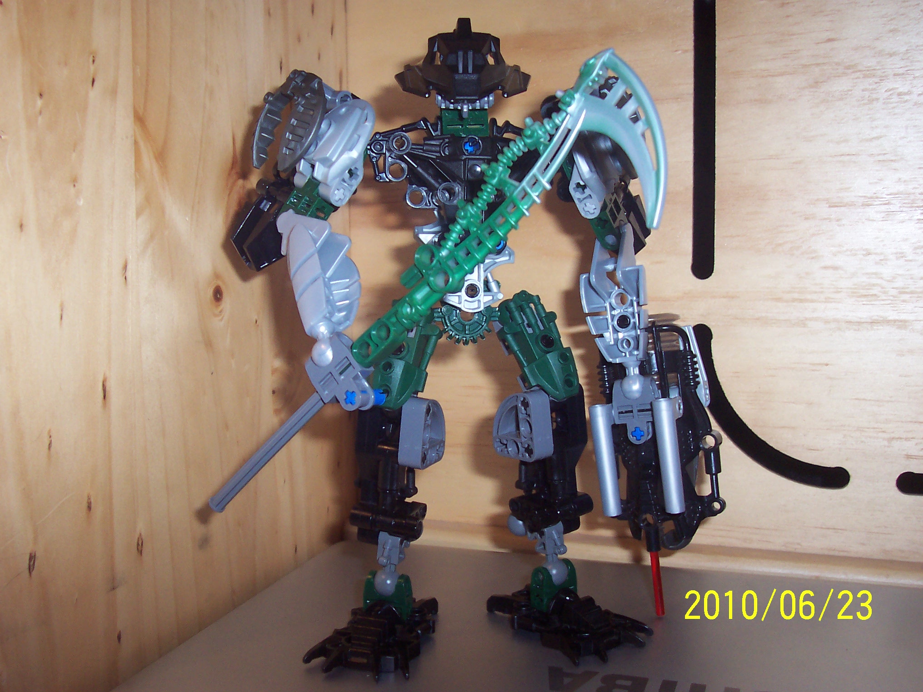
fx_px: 987
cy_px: 346
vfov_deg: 38.7
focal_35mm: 37
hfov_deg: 50.1
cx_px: 462
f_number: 2.8
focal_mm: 5.6
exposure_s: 1/60
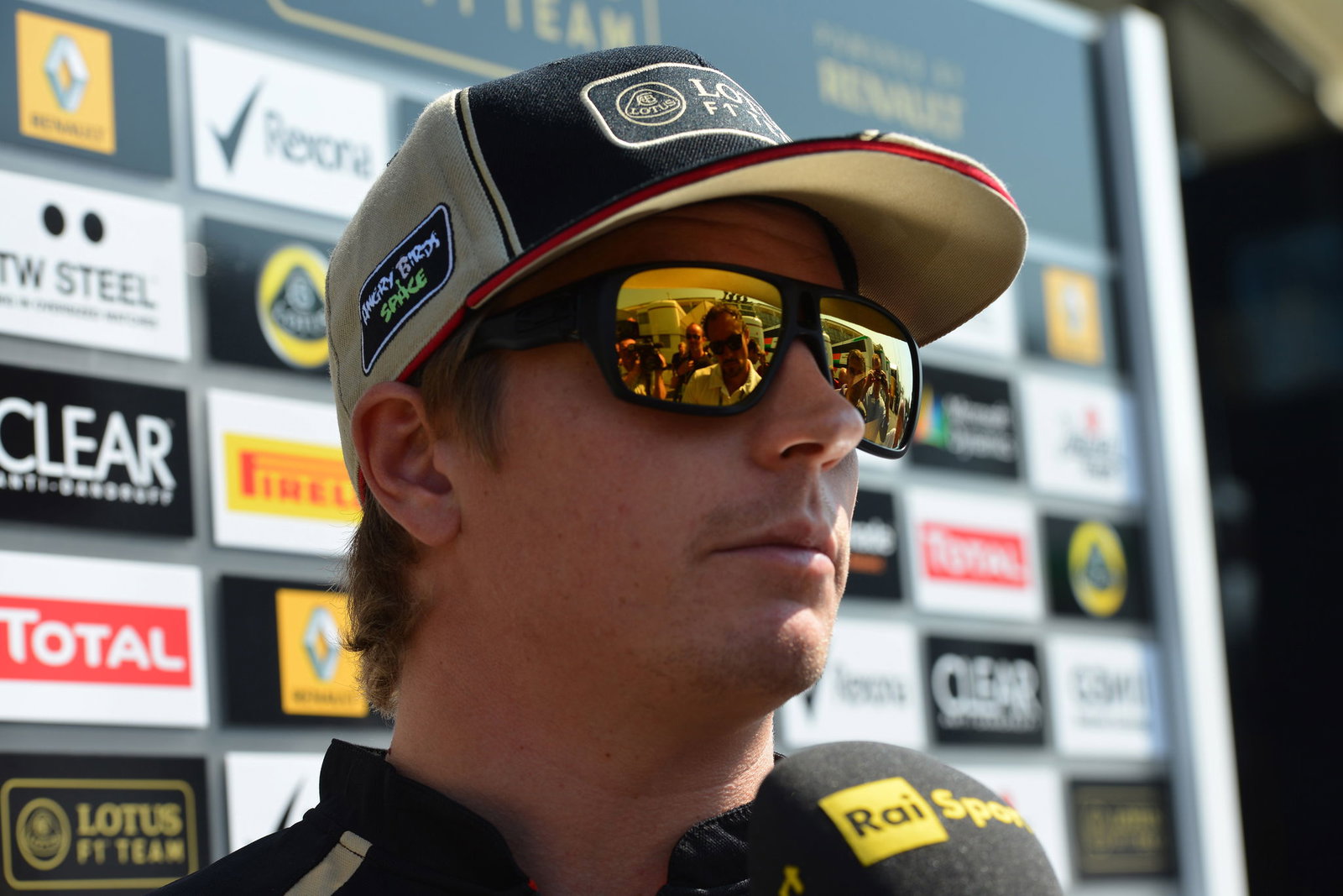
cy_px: 448
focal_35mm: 100
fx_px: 3731
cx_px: 672
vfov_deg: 13.7
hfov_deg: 20.4
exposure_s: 1/320
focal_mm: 100
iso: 160
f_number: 7.1
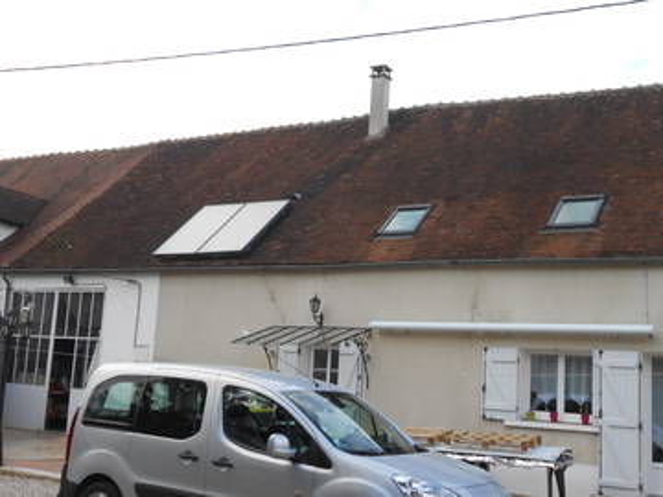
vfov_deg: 32.9
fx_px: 843
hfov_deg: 42.9
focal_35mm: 44
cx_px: 332
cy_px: 248
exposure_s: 1/100
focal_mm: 7.8
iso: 80
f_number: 4.5
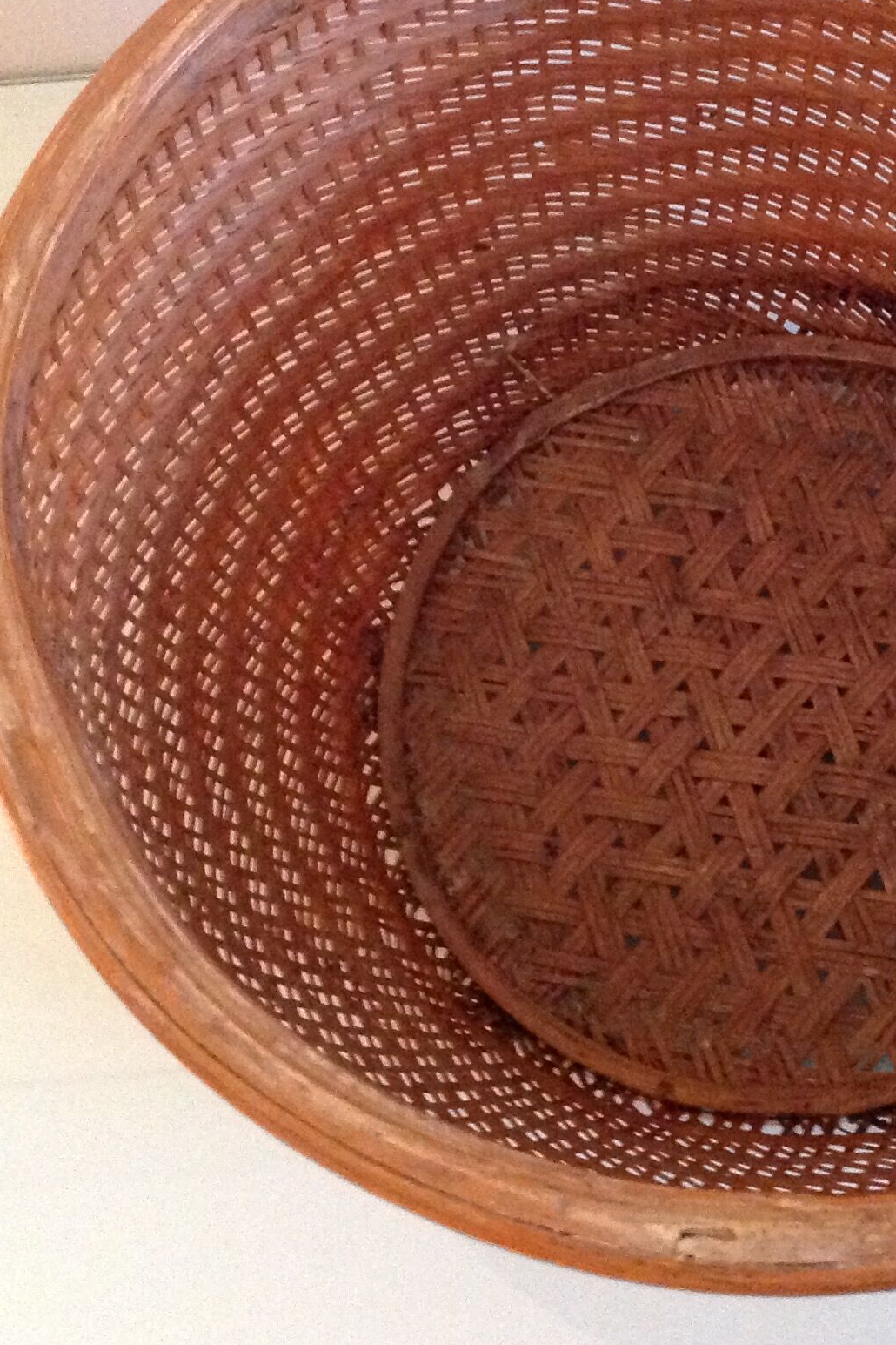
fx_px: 2277
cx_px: 783
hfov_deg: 21.8
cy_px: 545
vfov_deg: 32.8
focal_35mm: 61
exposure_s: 1/17
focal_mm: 4.28
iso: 800
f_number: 2.4
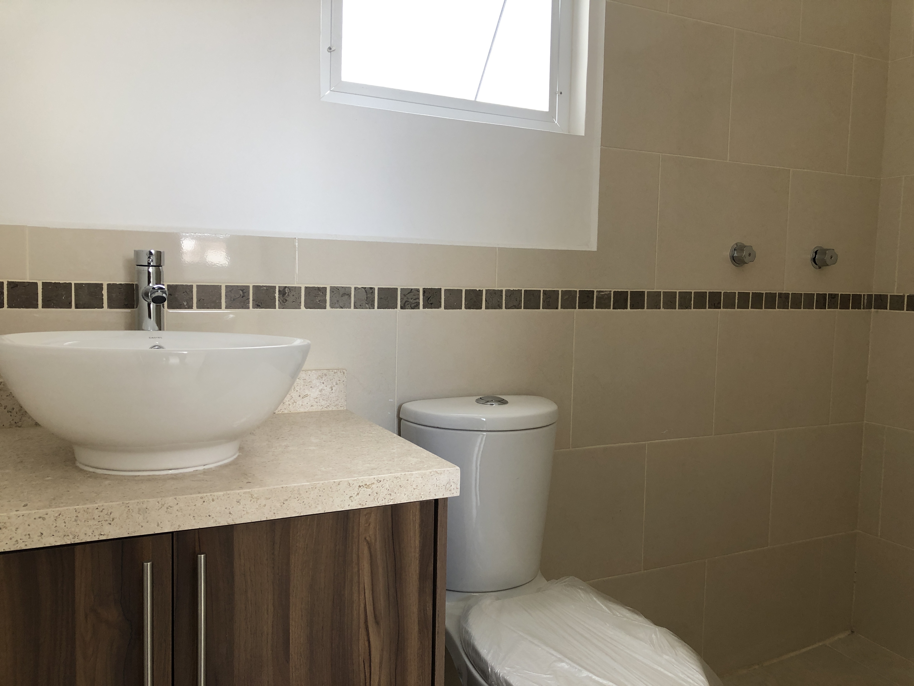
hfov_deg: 63.4
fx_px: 739
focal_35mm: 28
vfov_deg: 49.7
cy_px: 343
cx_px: 457
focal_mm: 4
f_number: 1.8
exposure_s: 1/40
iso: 25
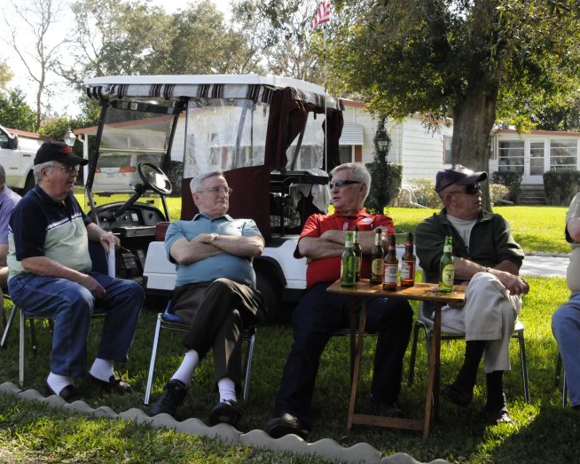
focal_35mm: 55
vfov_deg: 27.6
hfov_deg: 34.1
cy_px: 235
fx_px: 944
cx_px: 246
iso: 1600
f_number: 11
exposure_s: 1/500
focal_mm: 32
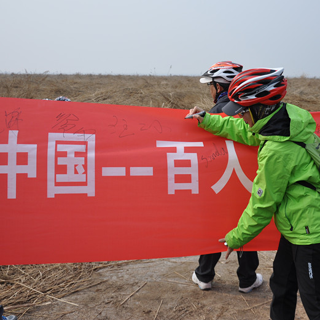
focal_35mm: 43
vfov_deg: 39.2
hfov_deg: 38.8
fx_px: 450
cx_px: 206
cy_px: 158
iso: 200
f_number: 4
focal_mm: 22
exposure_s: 1/1250
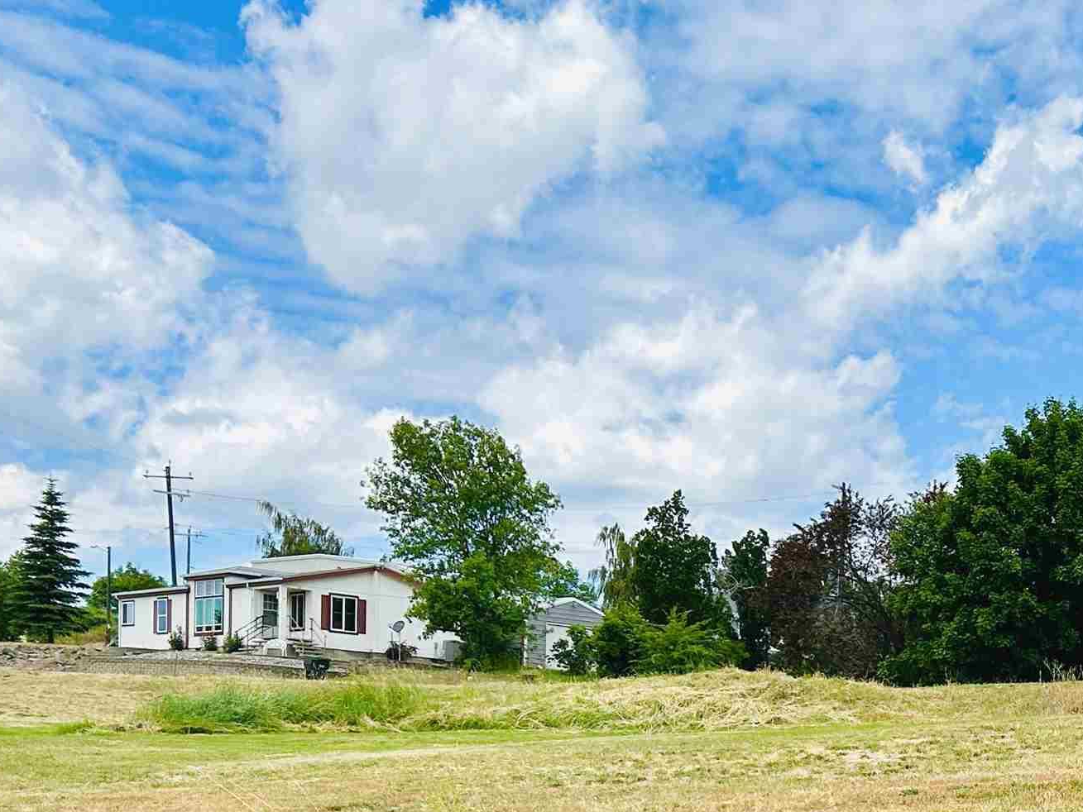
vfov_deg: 22.5
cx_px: 1049
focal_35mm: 61
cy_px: 925
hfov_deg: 29.8
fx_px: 1909
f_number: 1.5
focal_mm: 5.7
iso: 50
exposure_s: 1/3704
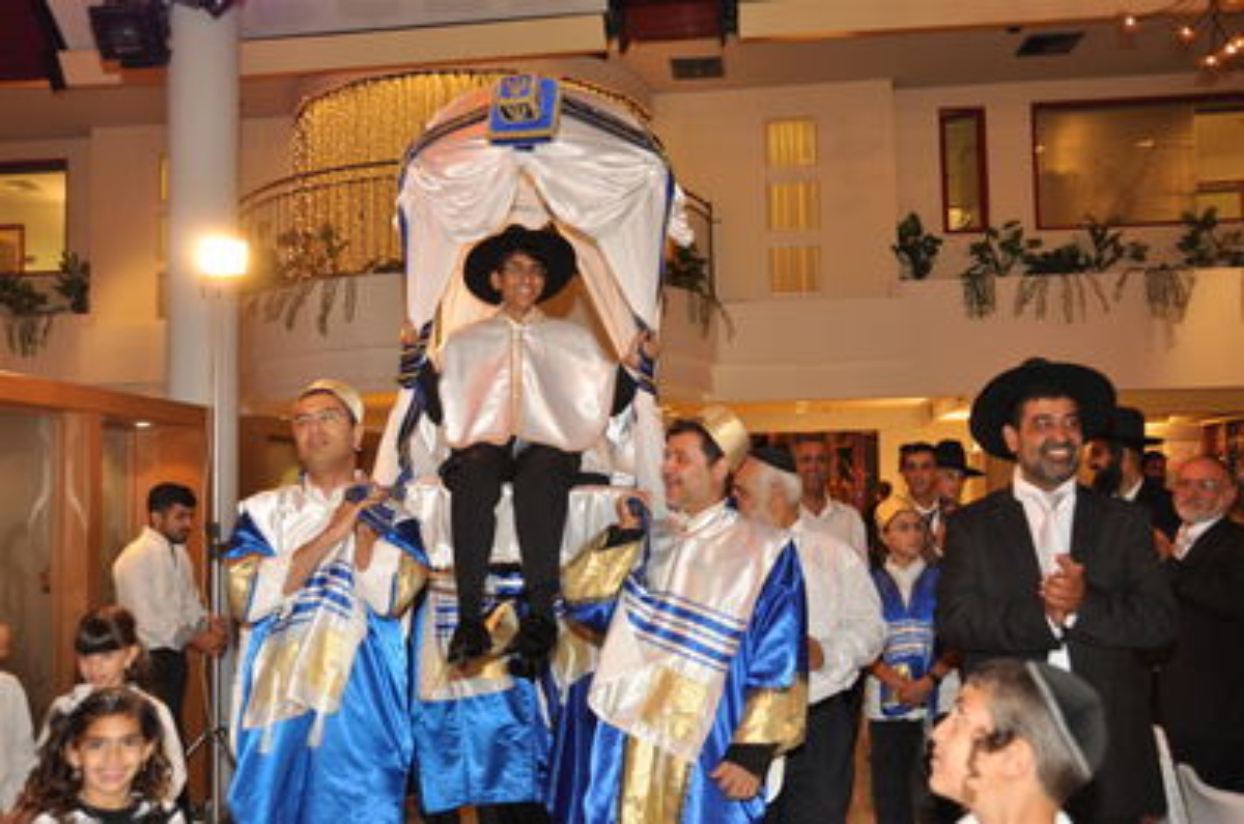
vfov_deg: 39.8
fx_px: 1138
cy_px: 412
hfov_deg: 57.3
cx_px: 622
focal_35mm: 33
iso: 400
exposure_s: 1/60
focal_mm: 22
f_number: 4
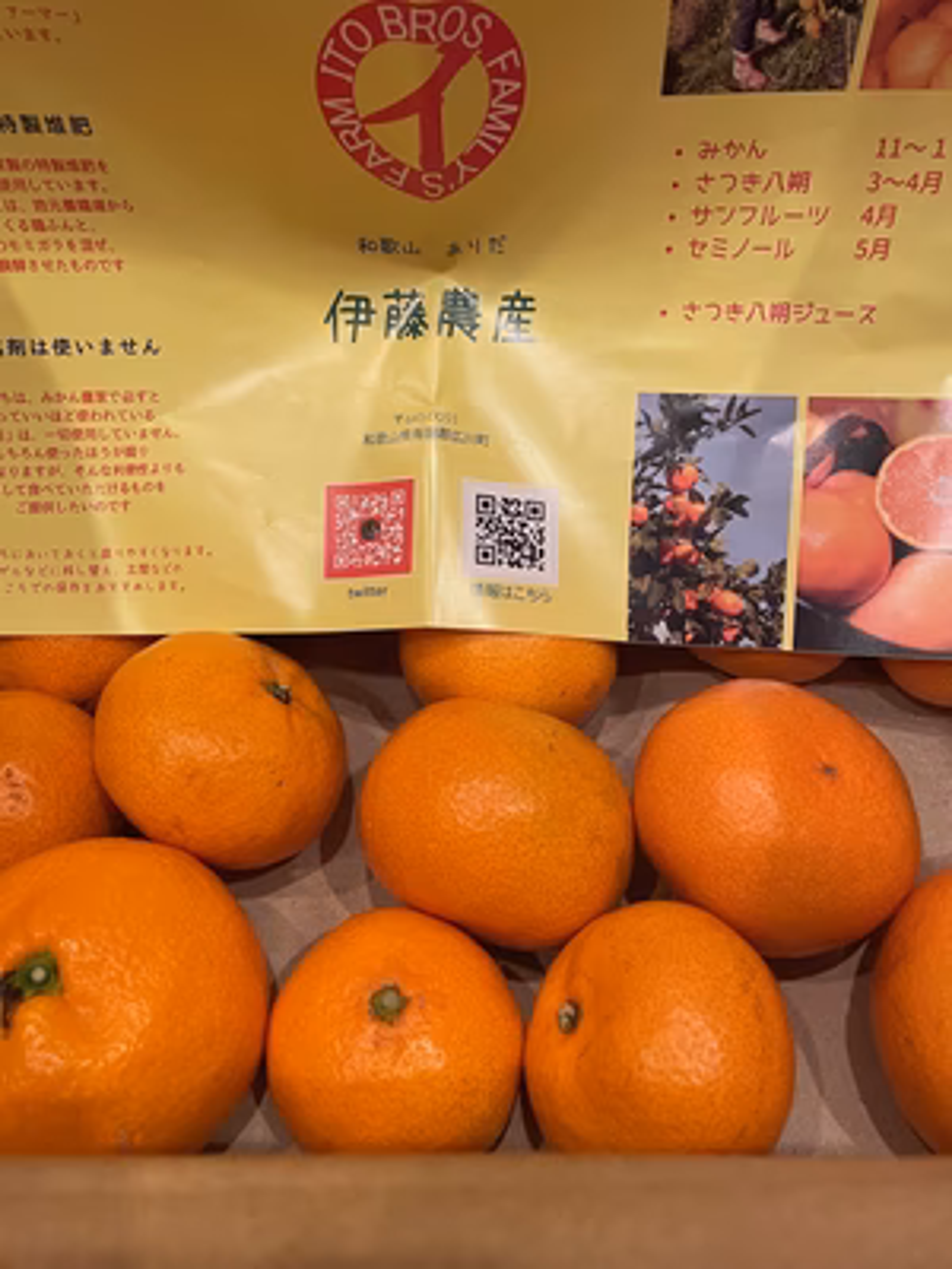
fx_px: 953
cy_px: 634
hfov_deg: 53.1
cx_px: 476
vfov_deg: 67.3
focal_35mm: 26
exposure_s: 1/50
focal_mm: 4.2
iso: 125
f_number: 1.6
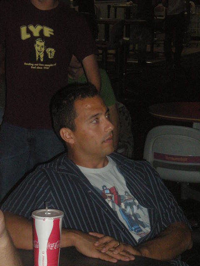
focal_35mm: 114
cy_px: 133
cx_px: 100
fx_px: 878
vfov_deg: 17.3
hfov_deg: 13.0
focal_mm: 18.9
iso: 640
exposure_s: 1/120
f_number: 5.9
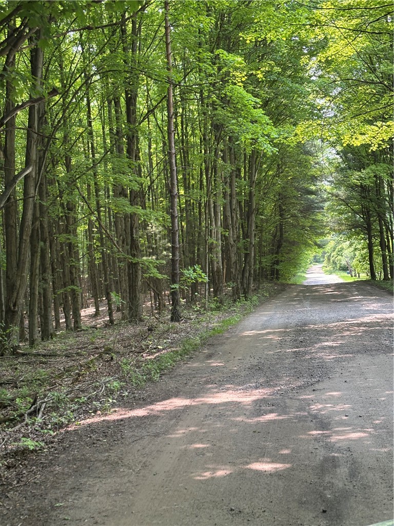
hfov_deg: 28.0
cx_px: 197
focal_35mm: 52
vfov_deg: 36.8
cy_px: 263
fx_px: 789
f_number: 1.6
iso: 32
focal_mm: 5.96
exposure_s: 1/121
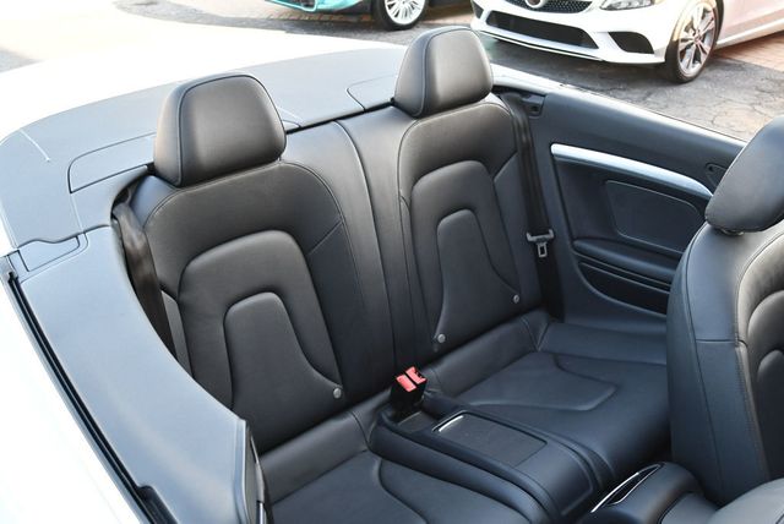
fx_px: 785
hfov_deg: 53.1
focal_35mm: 36
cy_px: 262
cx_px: 392
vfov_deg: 36.9
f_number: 3.5
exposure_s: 1/250
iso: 560
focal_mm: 18
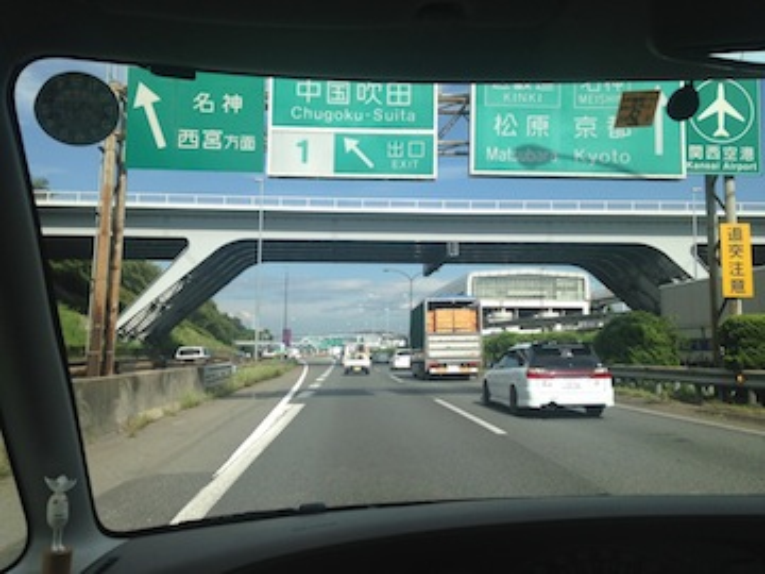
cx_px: 382
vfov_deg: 42.9
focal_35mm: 33
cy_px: 287
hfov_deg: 55.4
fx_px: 729
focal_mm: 4.12
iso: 50
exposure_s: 1/1323
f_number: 2.4
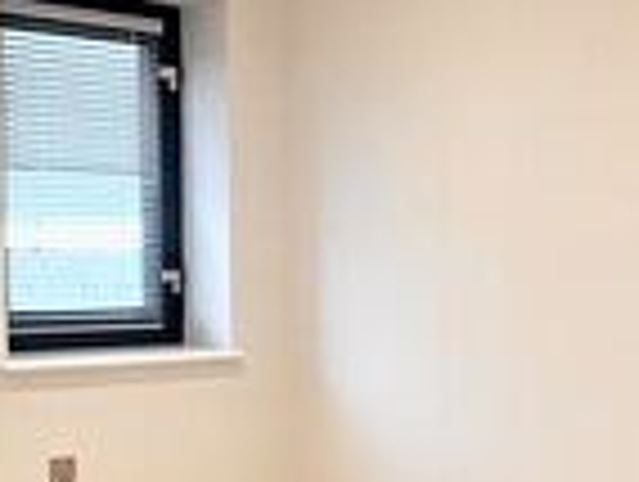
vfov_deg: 21.1
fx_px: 1276
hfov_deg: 28.0
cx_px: 387
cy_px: 385
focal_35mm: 69
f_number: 2.2
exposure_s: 1/50
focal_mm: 2.22
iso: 125
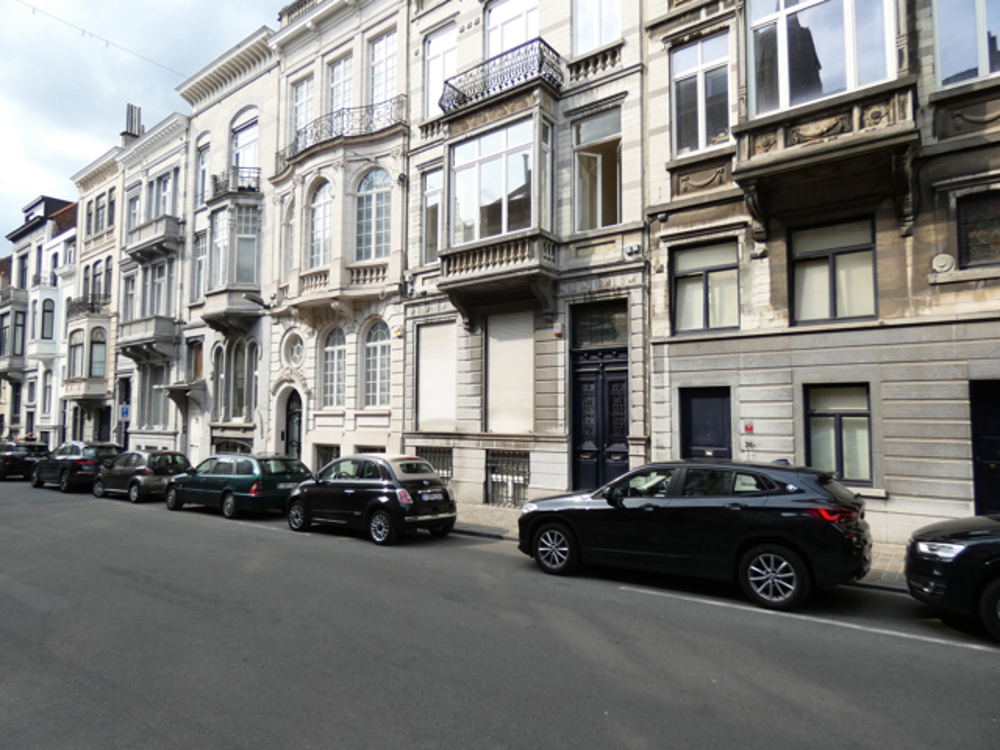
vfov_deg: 66.0
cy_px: 375
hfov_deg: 81.7
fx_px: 578
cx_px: 500
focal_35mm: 20
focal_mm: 3.6
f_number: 2.8
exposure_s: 1/640
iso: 80
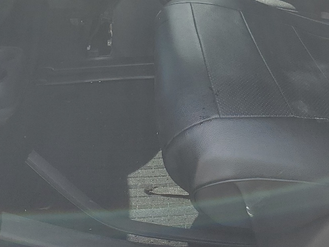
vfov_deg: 21.7
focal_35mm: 63
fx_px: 599
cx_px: 193
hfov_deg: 30.7
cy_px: -44
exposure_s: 1/667
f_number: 1.5
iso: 50
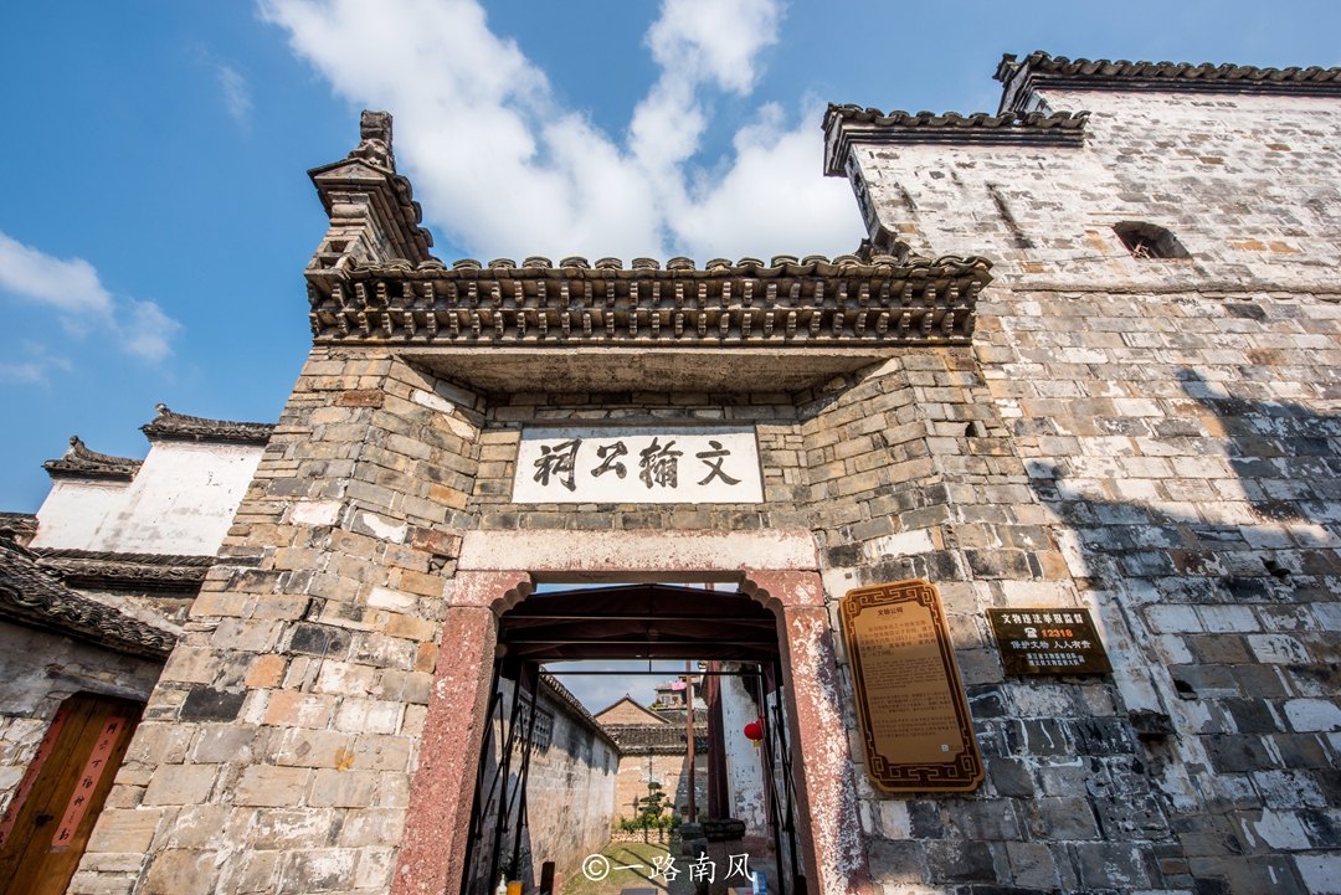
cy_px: 448
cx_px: 670
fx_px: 522
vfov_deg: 81.3
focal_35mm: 14
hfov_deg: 104.2
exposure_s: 1/125
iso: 200
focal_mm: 14
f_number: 18
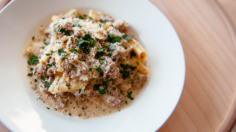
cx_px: 118
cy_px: 66
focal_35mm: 38
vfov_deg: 31.2
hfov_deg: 52.8
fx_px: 238
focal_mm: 24
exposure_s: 1/250
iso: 200
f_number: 2.8
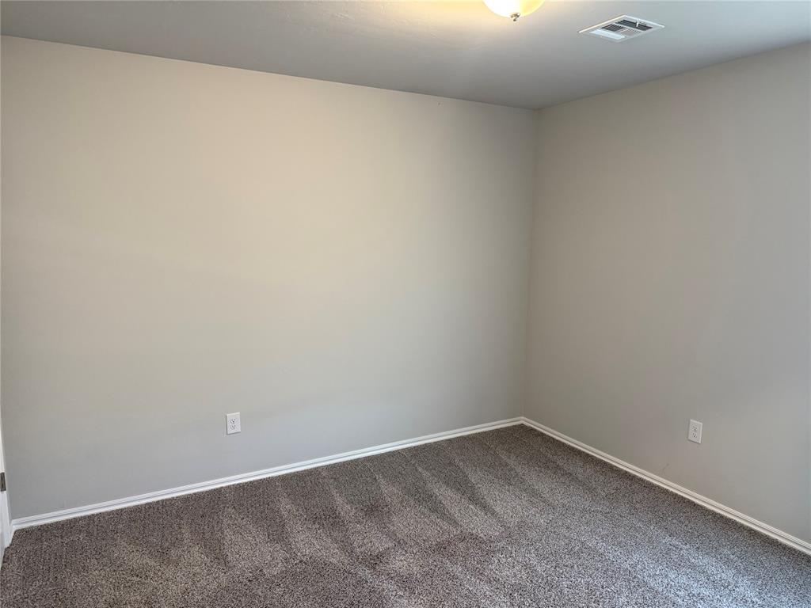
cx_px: 406
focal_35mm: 24
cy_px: 304
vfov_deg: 56.8
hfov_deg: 71.6
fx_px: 562
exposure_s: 1/60
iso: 250
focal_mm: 6.76
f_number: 1.78
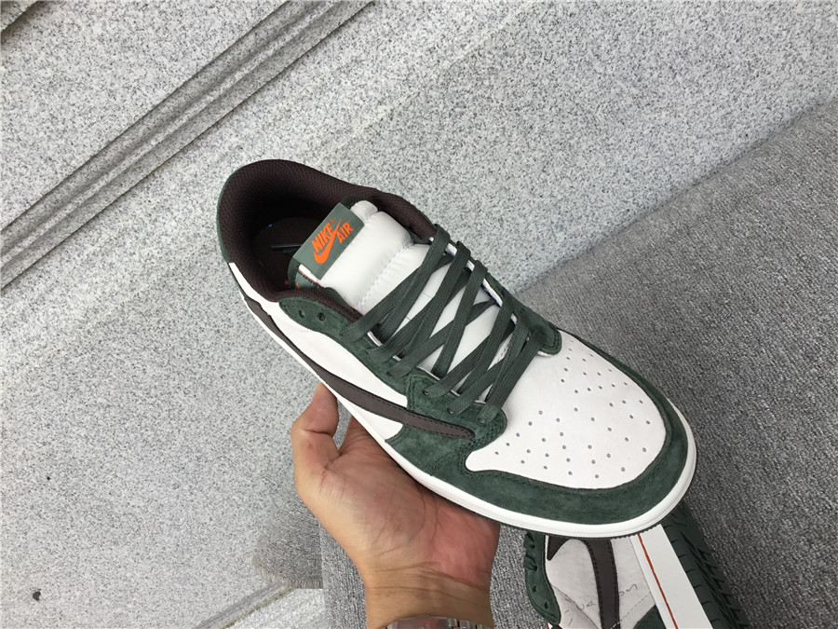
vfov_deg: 45.4
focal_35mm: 31
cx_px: 419
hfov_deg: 58.4
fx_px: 750
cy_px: 314
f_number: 2.4
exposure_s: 1/100
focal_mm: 3.3
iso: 25
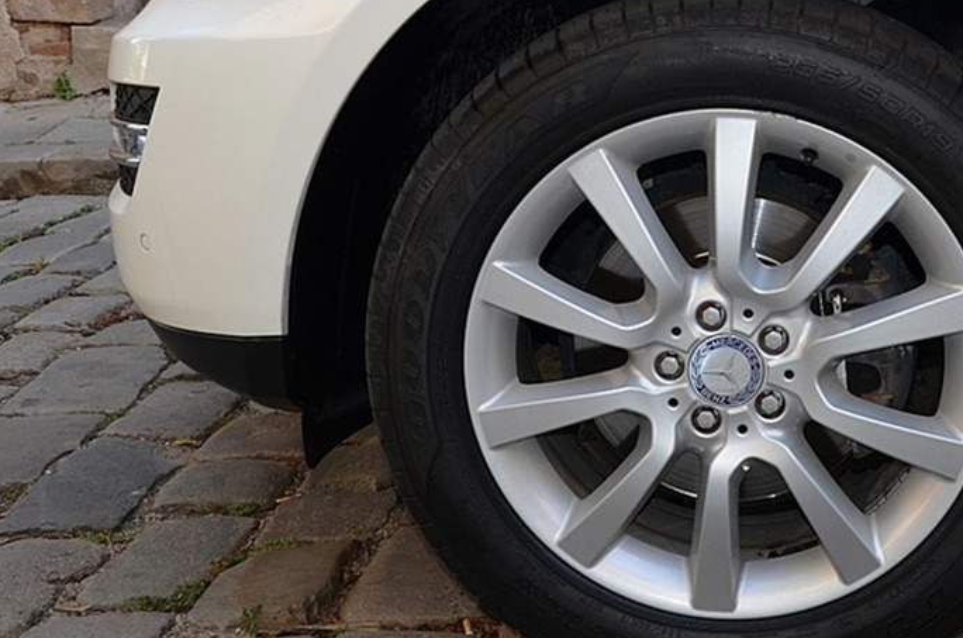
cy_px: 133
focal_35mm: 59
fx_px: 1573
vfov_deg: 22.6
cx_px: 718
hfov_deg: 33.4
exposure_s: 1/200
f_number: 3.8
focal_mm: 21
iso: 200
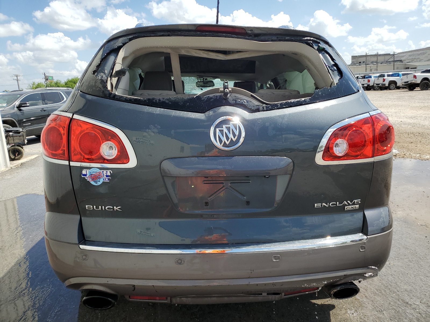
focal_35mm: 26
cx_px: 215
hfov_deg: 67.3
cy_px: 161
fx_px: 323
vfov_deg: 53.1
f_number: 1.5
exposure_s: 1/2500
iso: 50
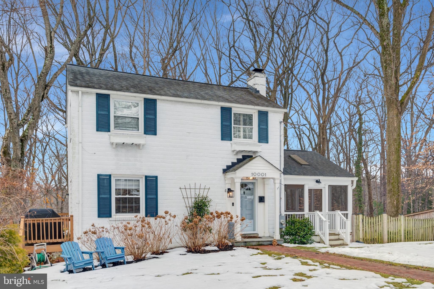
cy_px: 144
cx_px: 217
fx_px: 349
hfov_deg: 63.7
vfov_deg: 44.9
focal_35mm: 29
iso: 640
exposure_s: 1/200
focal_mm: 29
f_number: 8
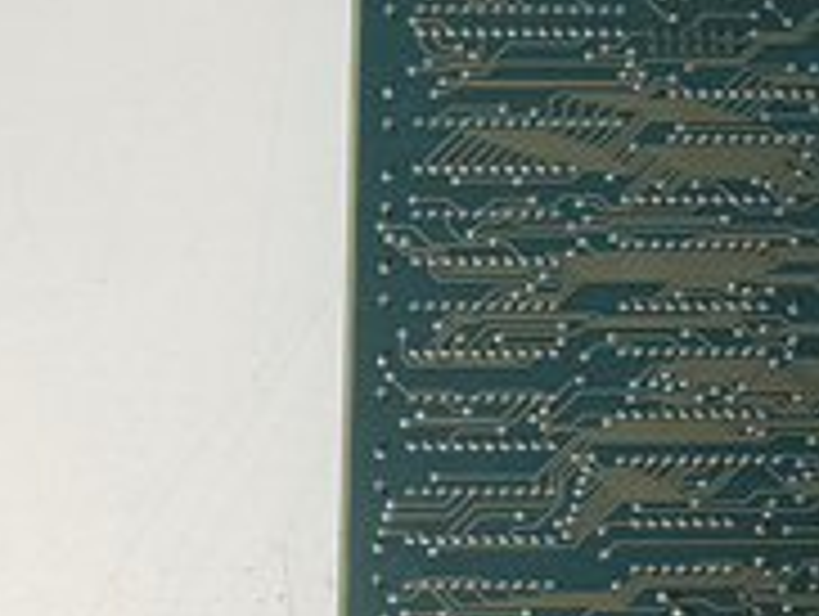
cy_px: 187
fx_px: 1753
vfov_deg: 19.9
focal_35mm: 74
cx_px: 1017
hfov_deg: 23.7
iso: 954
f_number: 1.9
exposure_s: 1/50
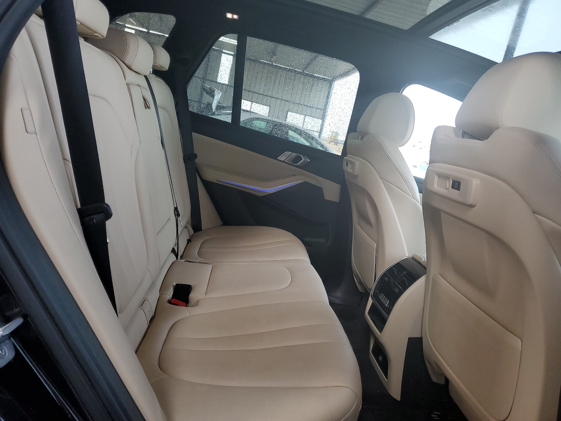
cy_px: 210
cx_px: 280
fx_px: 421
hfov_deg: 67.3
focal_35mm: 26
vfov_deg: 53.1
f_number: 1.5
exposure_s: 1/120
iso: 95
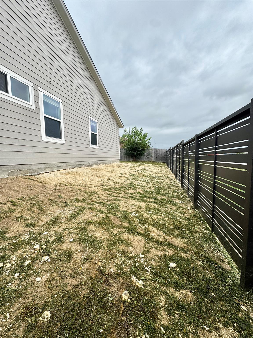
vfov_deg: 102.1
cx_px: 126
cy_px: 169
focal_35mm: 14
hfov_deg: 85.7
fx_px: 136
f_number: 2.2
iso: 40
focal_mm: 2.22
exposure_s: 1/631
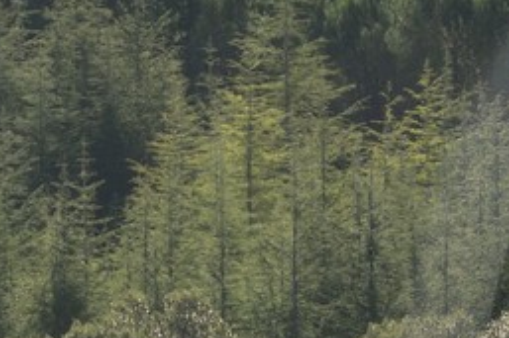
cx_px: 1204
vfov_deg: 1.2
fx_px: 16249
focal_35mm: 1150
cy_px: 466
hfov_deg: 1.8
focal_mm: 185
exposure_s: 1/250
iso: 200
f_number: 10
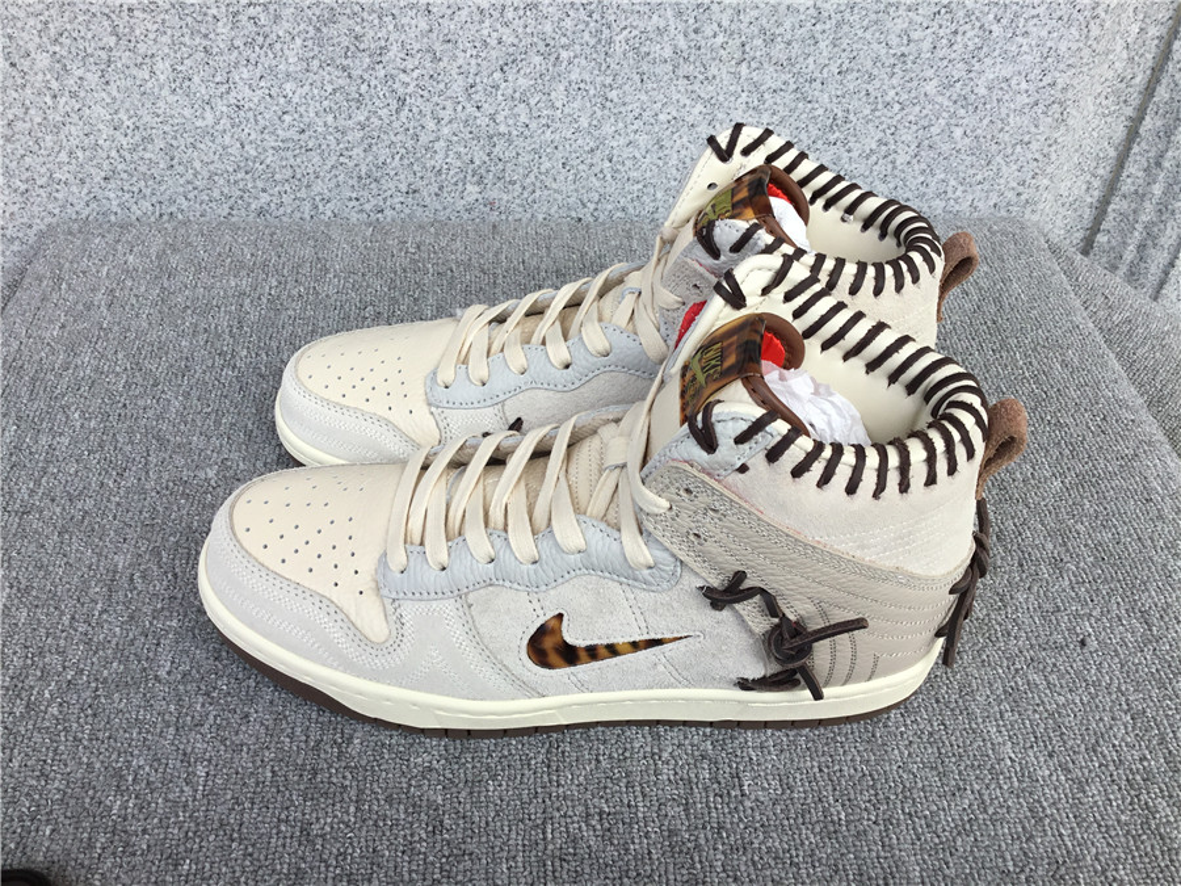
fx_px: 1058
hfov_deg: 58.4
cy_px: 443
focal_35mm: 31
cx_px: 590
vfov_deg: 45.4
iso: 25
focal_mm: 3.3
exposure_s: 1/479
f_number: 2.4
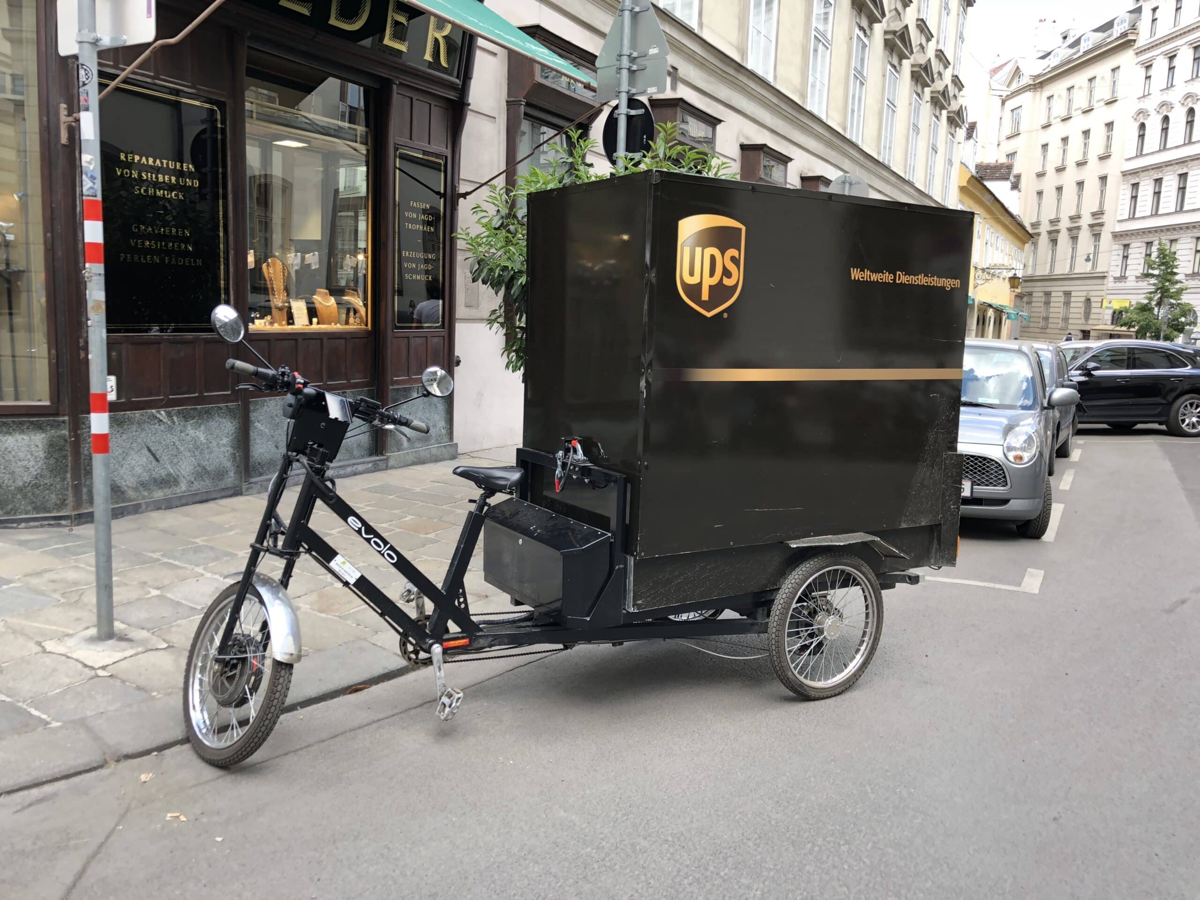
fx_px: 971
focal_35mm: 28
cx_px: 600
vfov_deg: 49.7
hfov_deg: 63.4
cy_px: 450
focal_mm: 4
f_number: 1.8
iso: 40
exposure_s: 1/100
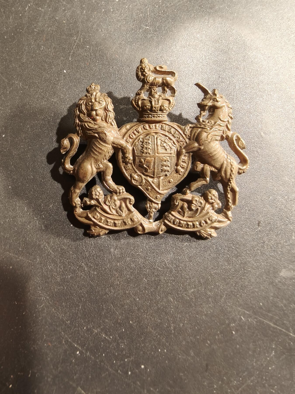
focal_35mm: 23
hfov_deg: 58.9
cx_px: 148
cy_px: 197
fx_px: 261
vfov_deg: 73.9
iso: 400
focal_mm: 2.32
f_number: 2
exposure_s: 1/50
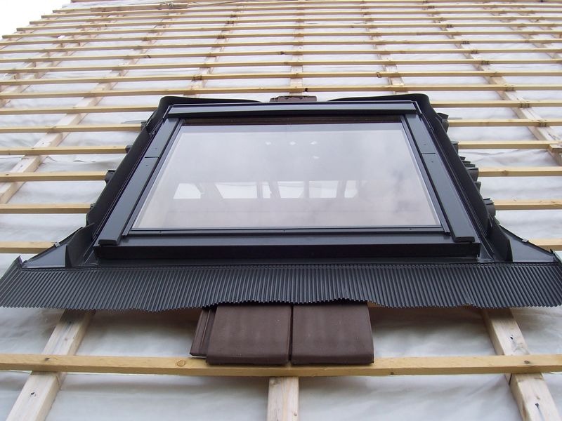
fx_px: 601
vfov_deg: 38.7
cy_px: 210
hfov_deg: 50.1
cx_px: 281
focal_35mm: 37
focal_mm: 5.6
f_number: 5.6
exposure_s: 1/125
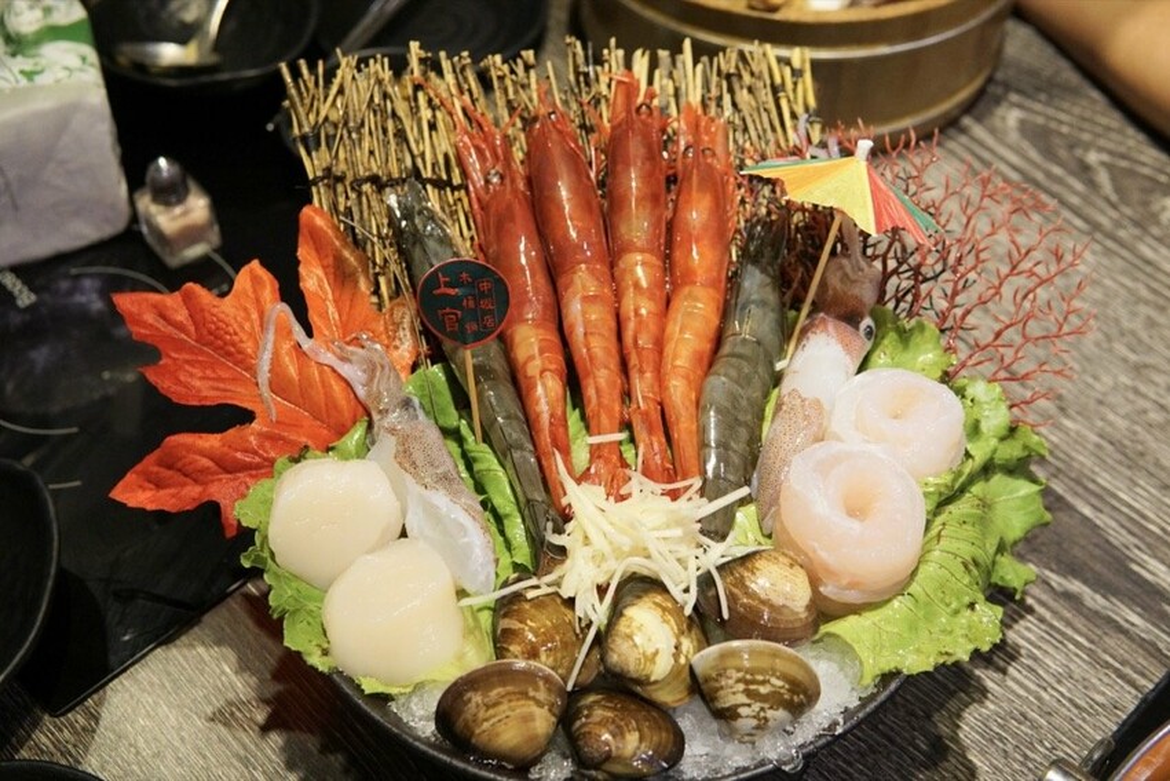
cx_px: 585
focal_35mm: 45
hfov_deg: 43.6
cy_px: 390
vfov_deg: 29.9
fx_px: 1463
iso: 1250
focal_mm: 30
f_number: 4
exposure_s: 1/160
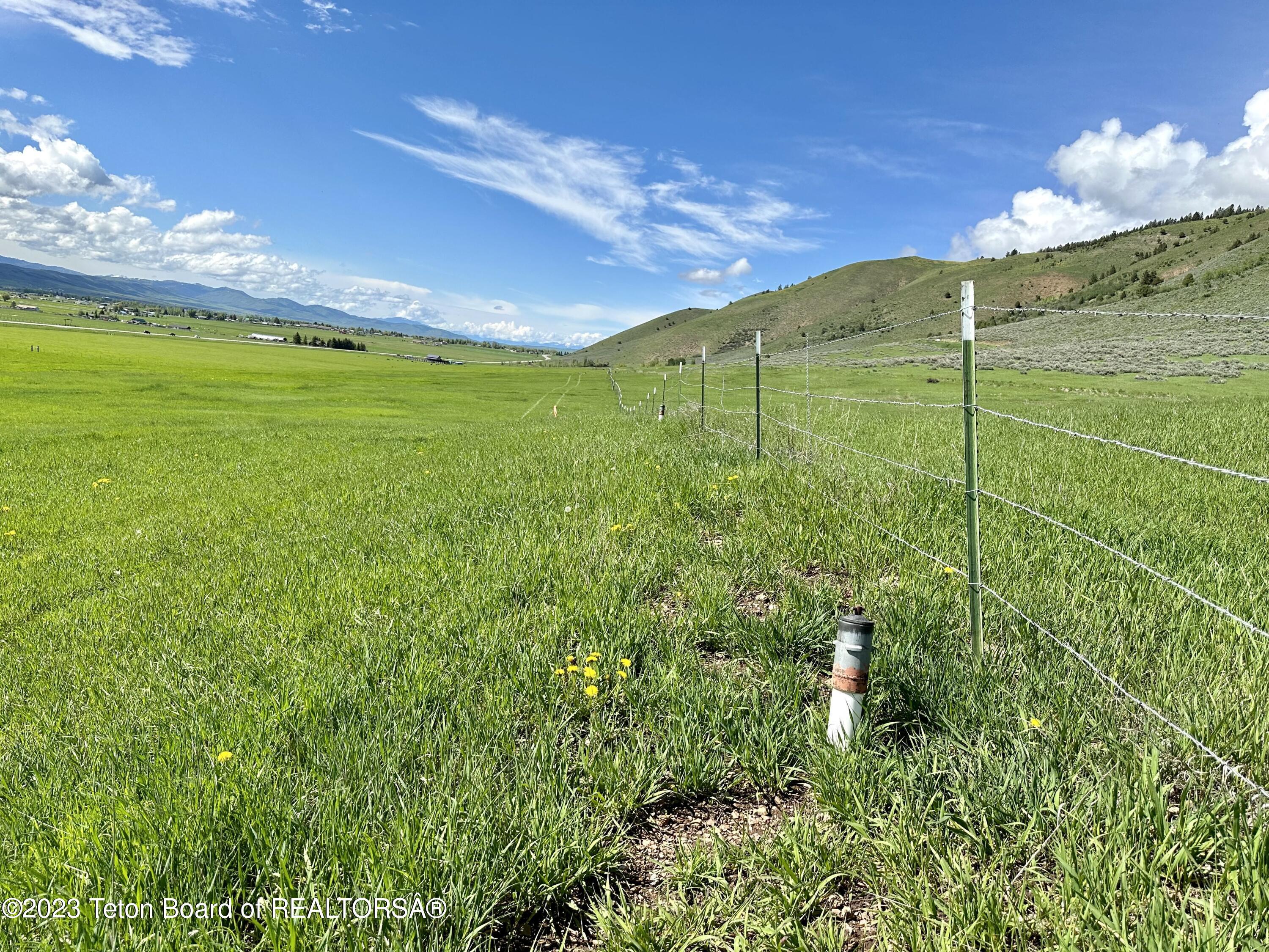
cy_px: 476
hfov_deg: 71.6
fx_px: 880
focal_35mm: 24
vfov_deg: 56.8
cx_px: 634
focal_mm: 6.86
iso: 80
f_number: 1.78
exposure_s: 1/5000
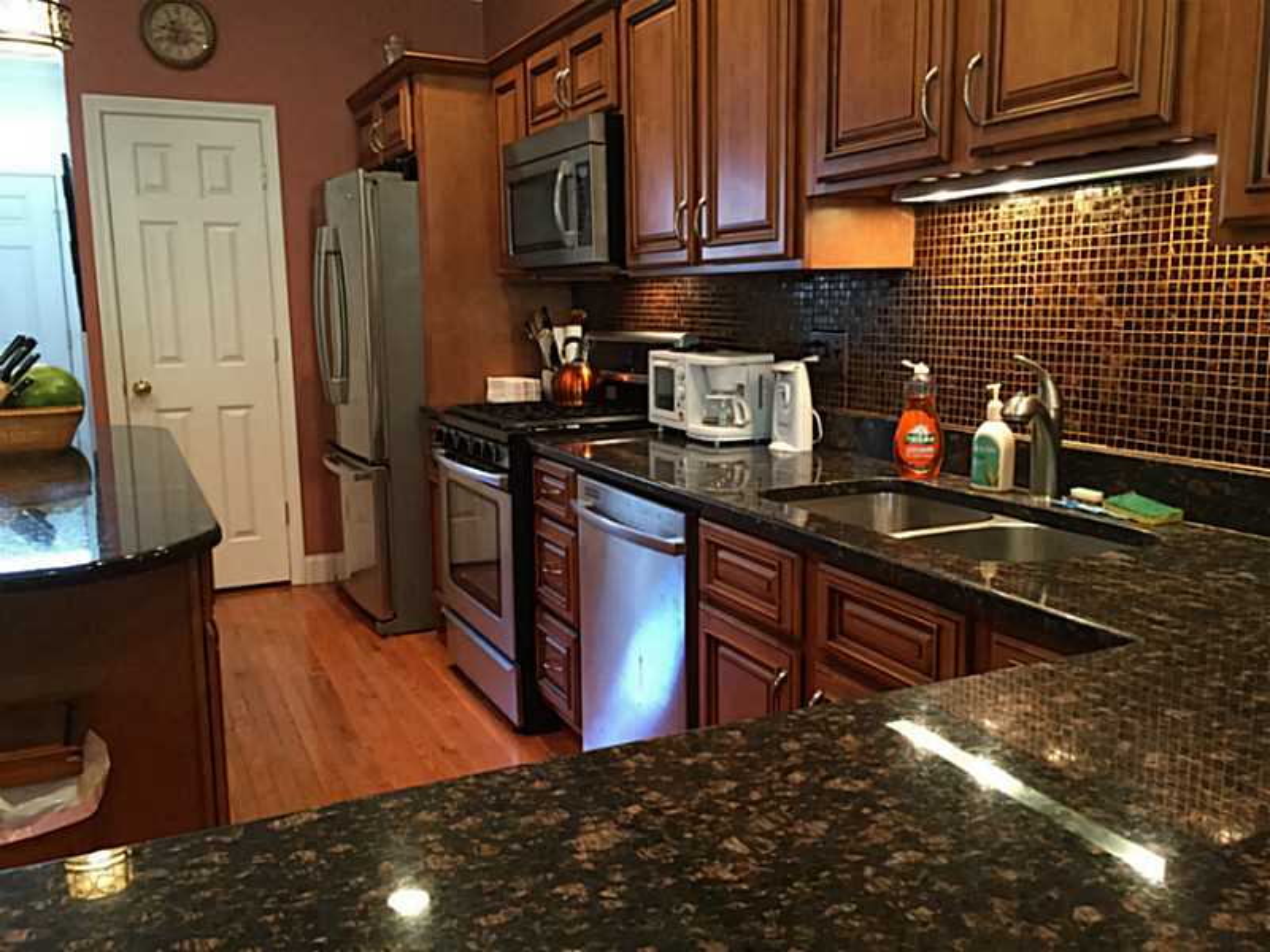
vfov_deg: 48.2
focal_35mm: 29
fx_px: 1064
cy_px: 476
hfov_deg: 61.7
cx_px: 635
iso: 200
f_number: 2.2
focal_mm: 4.15
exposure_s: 1/30
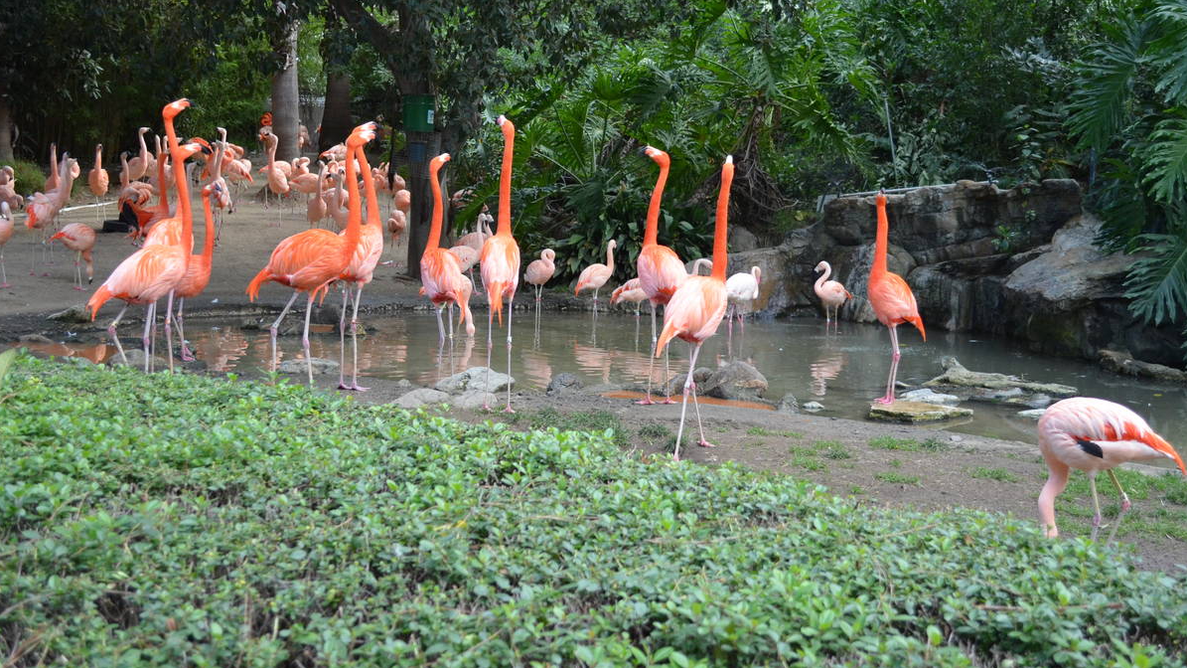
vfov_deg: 28.2
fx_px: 1322
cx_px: 673
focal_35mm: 42
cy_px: 254
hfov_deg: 48.2
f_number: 3.8
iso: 800
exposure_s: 1/640
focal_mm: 20
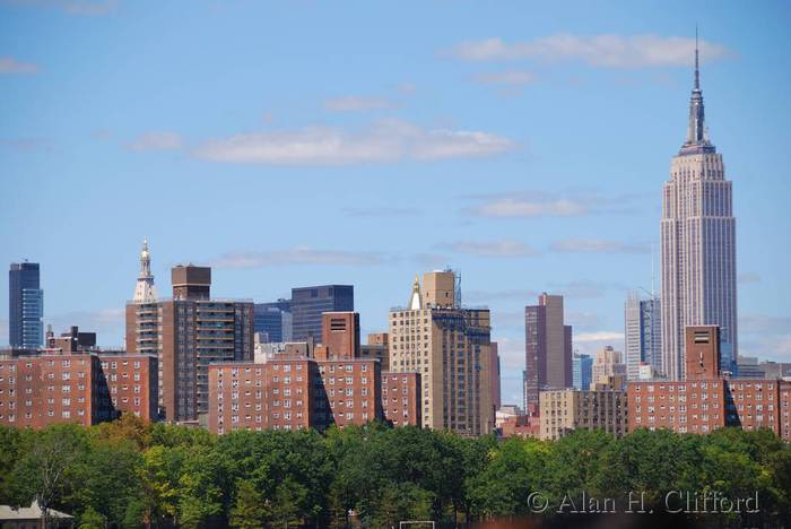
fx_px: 3958
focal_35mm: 180
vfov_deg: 7.6
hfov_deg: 11.4
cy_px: 264
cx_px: 396
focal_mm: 120
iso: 100
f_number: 5.6
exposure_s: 1/500
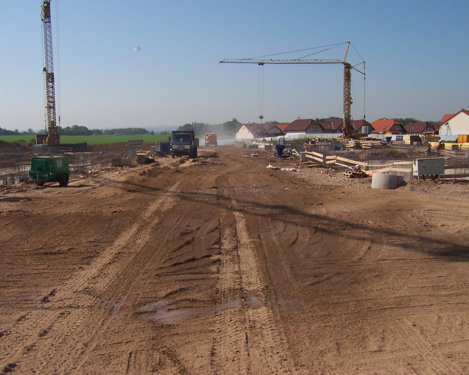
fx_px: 527
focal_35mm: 38
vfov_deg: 39.2
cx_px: 222
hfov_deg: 47.9
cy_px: 185
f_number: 5.6
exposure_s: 1/750
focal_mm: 5.6
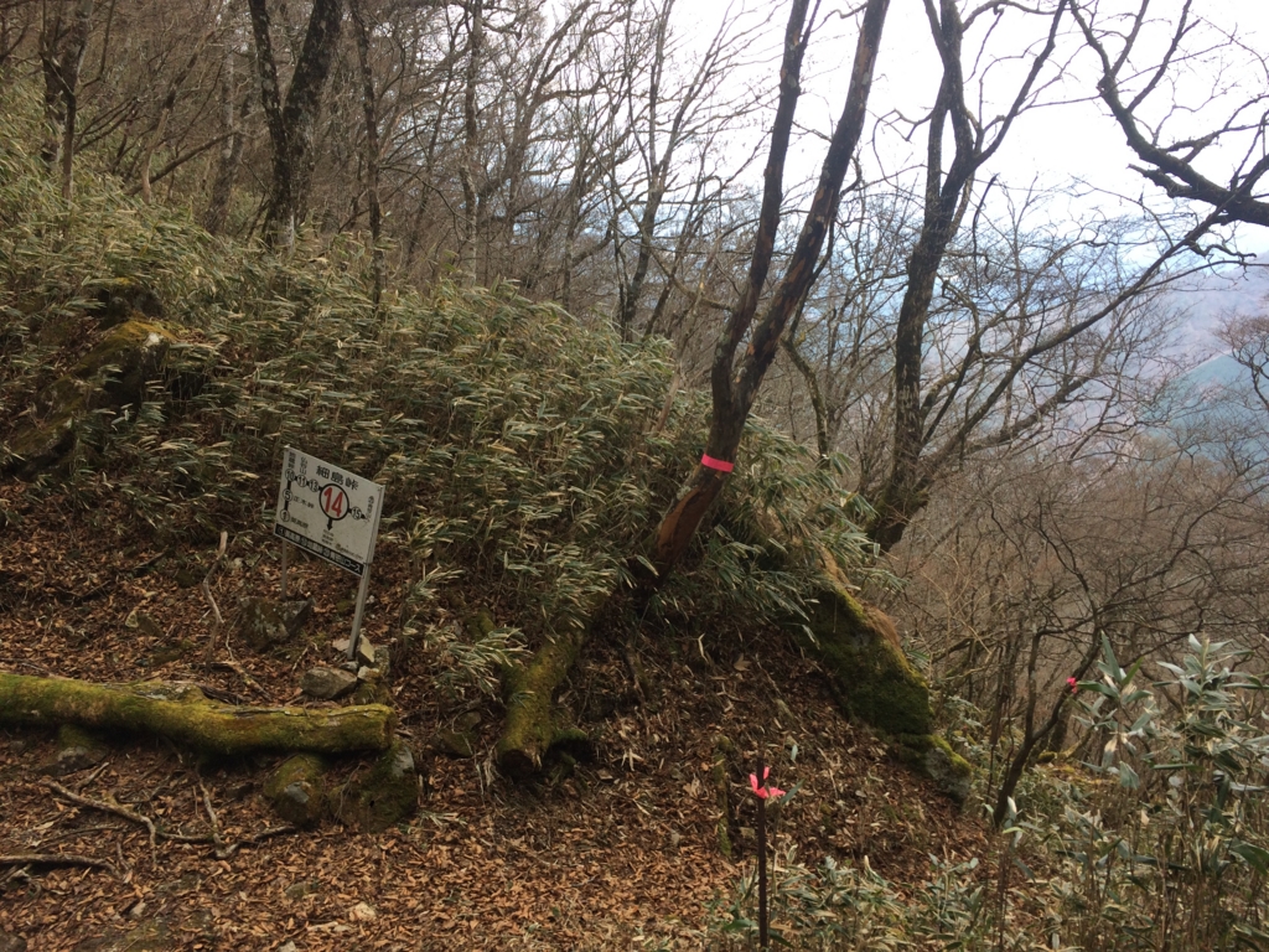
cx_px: 634
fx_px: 1063
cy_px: 476
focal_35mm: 29
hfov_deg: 61.7
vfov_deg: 48.2
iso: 50
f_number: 2.2
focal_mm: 4.15
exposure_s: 1/120
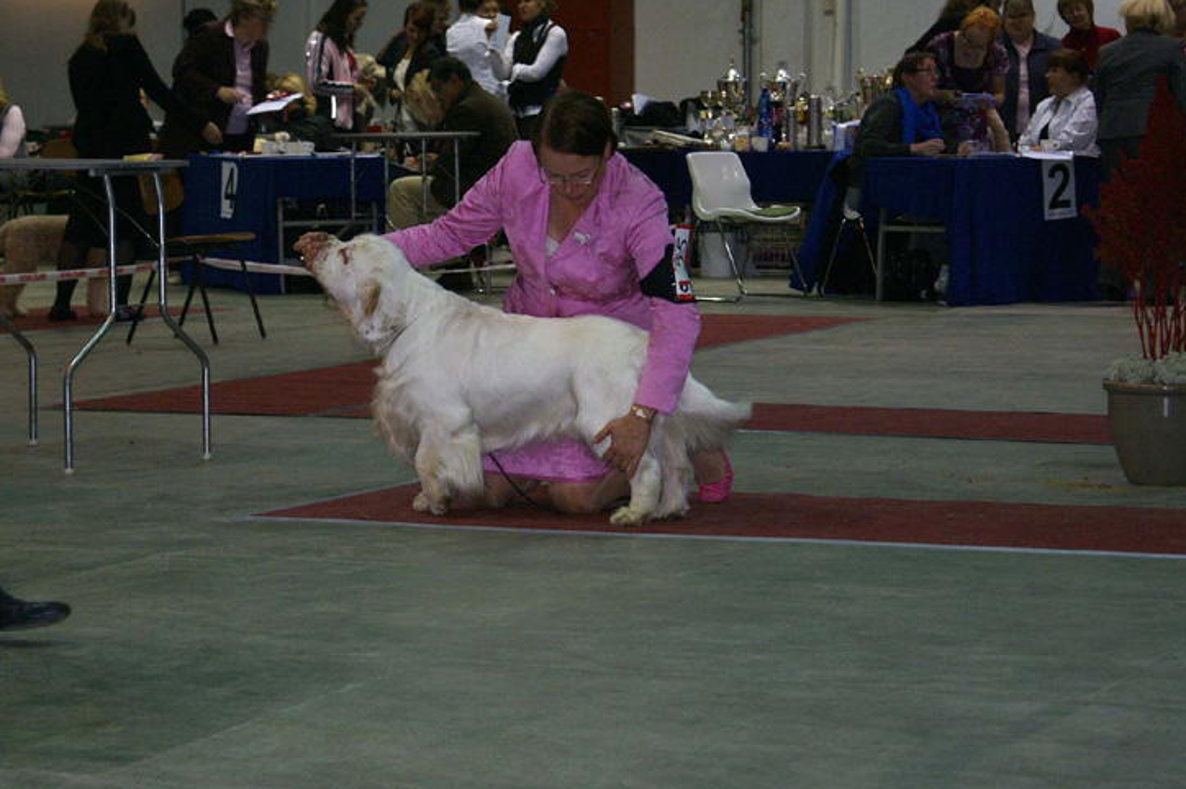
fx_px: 3820
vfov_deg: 11.8
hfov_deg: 17.6
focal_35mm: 116
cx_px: 537
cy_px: 395
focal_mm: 70
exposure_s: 1/125
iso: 400
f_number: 5.6
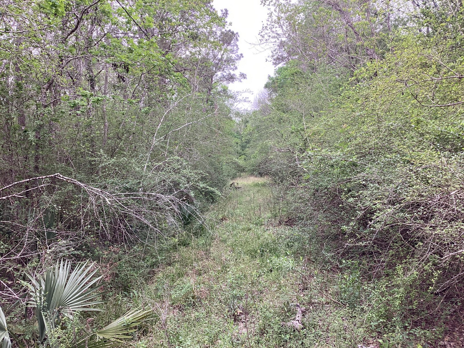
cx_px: 232
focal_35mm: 31
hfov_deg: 58.4
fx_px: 416
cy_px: 174
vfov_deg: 45.4
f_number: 2.4
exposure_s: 1/120
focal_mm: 3.3
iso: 40
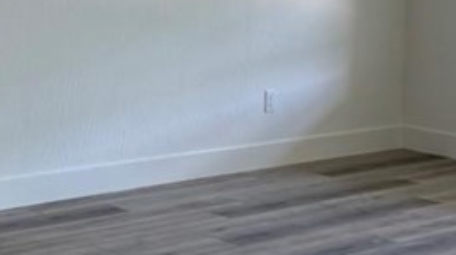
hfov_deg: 18.8
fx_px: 1365
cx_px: 96
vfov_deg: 10.6
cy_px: -27
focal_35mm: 113
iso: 64
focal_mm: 5.96
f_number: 1.6
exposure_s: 1/147
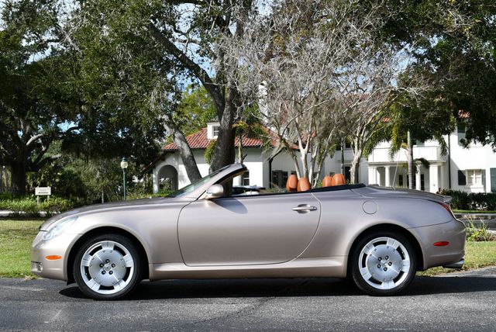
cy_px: 166
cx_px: 248
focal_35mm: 56
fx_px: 772
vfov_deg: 24.2
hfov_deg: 35.6
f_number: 9
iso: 100
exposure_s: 1/320
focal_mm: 28
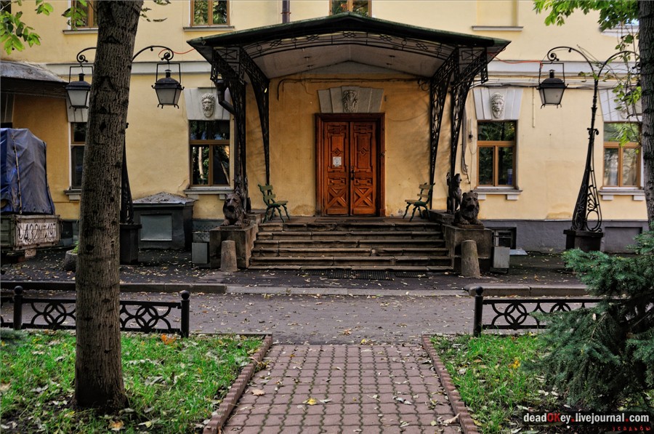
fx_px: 653
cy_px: 217
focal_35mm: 36
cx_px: 327
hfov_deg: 53.2
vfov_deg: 36.8
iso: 320
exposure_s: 1/160
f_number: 5.6
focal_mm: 24
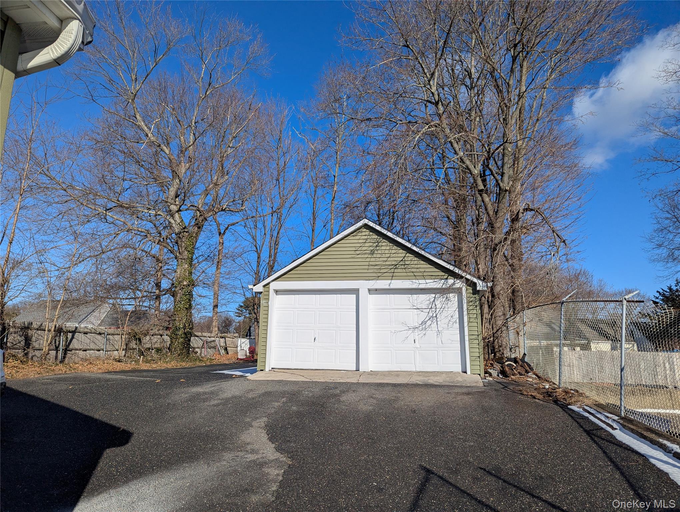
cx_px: 340
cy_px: 256
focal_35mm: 24
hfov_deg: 71.5
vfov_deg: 56.9
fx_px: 472
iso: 46
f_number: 1.85
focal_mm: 6.81
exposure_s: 1/4184
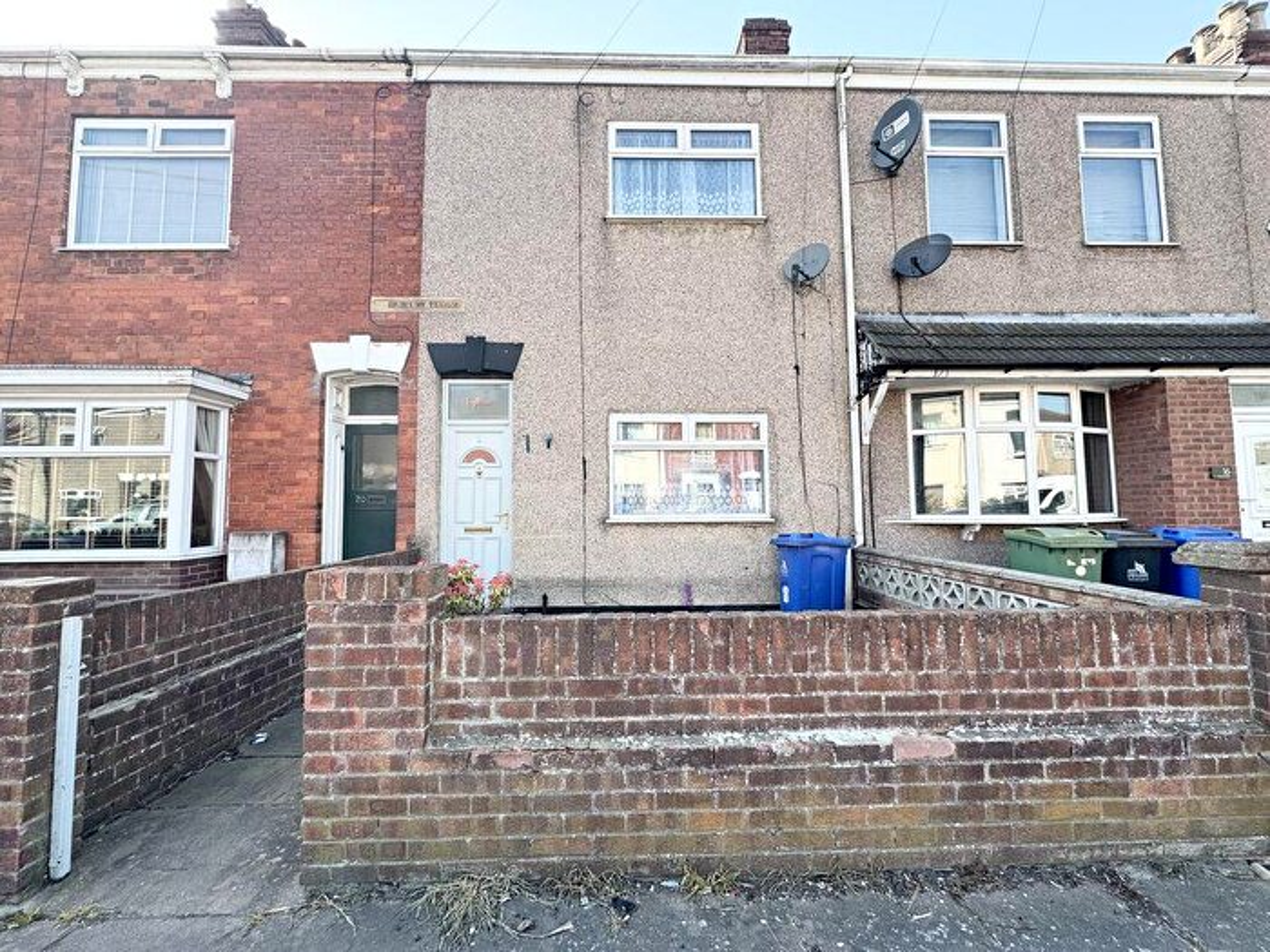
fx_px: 514
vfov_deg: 85.7
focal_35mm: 14
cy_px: 476
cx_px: 635
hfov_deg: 102.1
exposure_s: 1/399
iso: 40
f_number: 2.2
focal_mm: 2.22
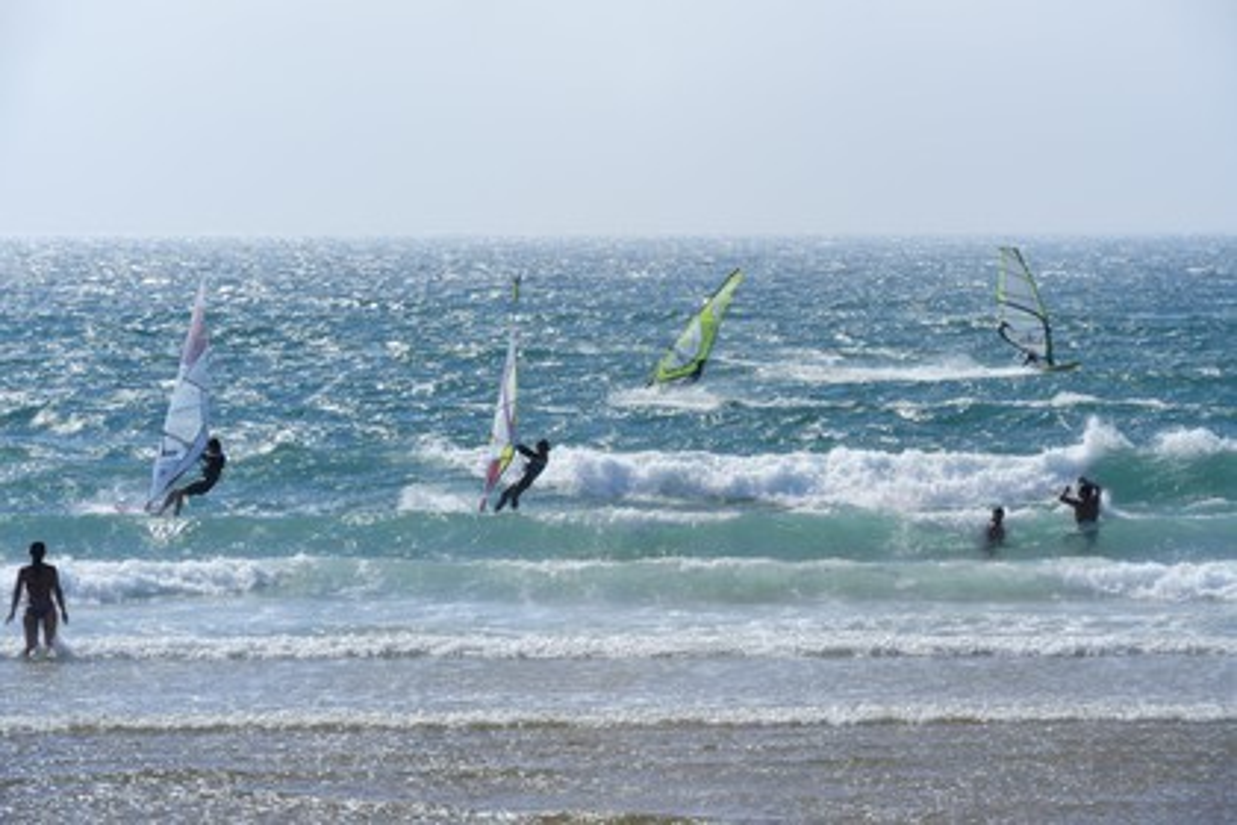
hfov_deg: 10.3
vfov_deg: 6.9
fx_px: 6872
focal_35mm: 200
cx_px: 618
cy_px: 412
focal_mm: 200
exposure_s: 1/500
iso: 200
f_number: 13
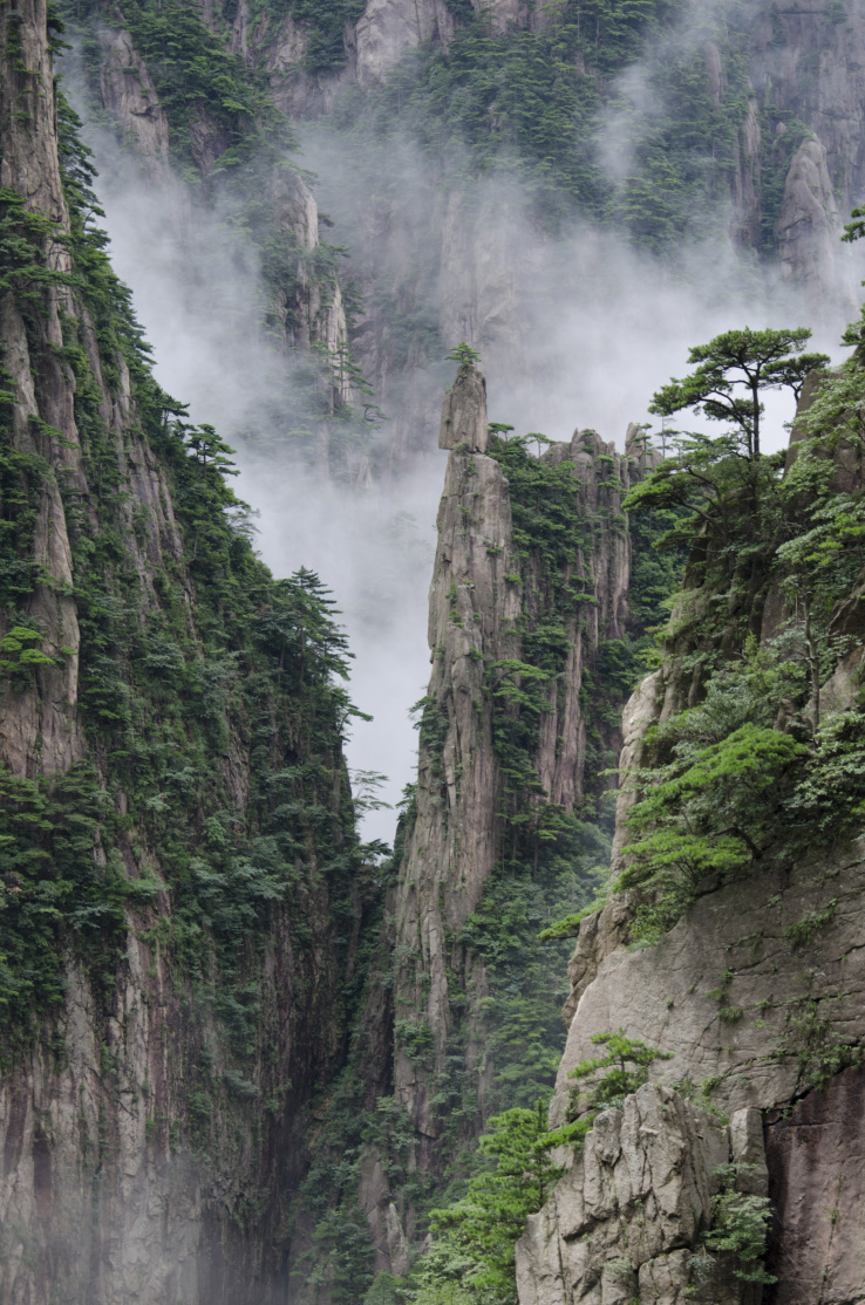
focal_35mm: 84
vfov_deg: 24.2
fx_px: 3041
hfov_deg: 16.2
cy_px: 677
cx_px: 457
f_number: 5.6
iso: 100
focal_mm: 52
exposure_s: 1/100
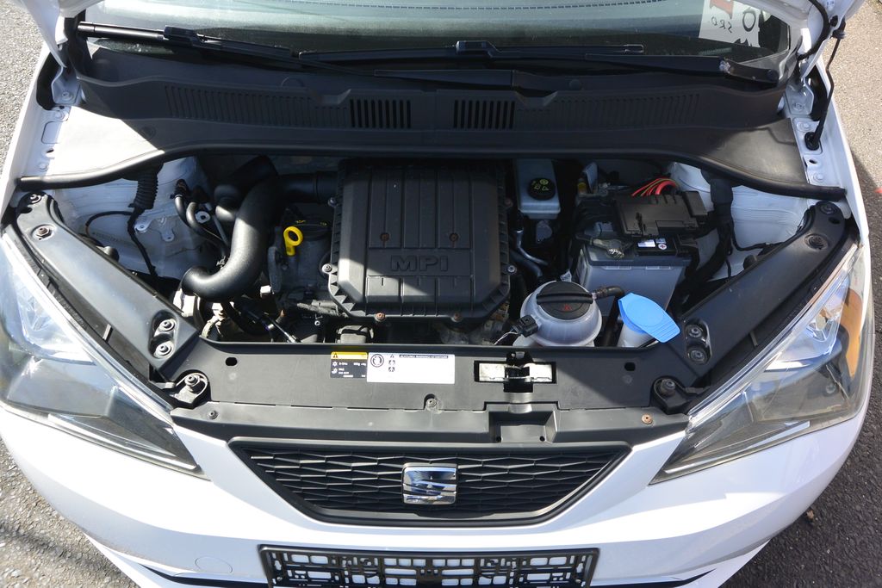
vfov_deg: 47.9
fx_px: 662
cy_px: 294
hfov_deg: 67.4
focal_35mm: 27
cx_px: 441
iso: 160
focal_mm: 10
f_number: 4.5
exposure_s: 1/400
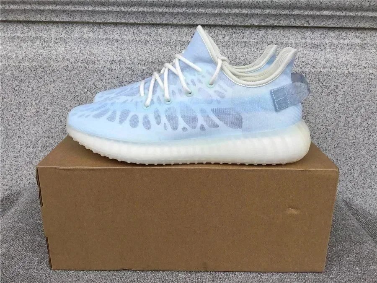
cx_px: 188
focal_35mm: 31
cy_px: 142
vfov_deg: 45.4
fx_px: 338
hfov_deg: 58.4
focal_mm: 3.3
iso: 25
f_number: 2.4
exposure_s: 1/240
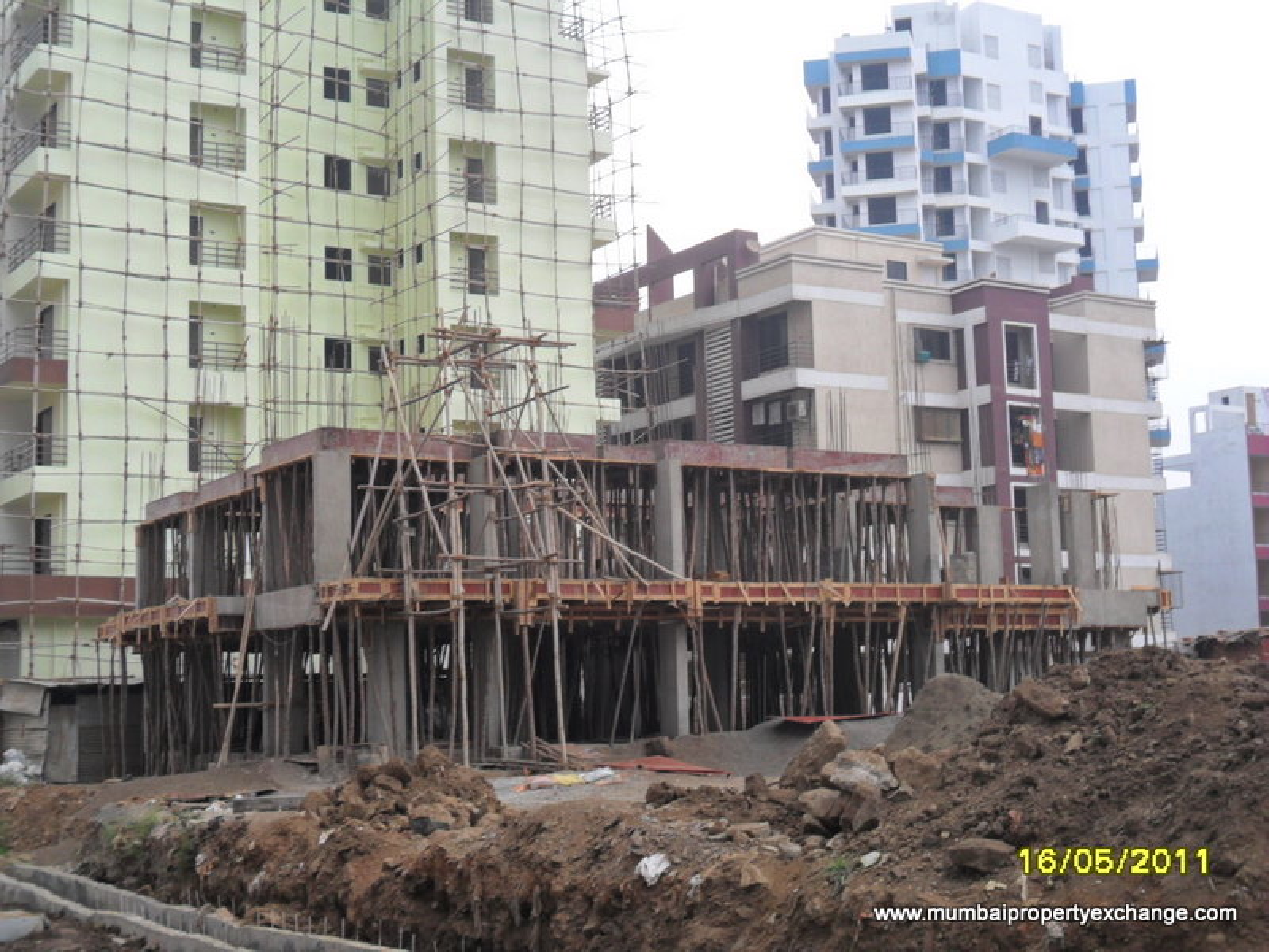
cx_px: 634
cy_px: 476
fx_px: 1906
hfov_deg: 36.8
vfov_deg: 28.0
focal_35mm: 52
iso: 100
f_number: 5
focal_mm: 9.3
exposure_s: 1/90
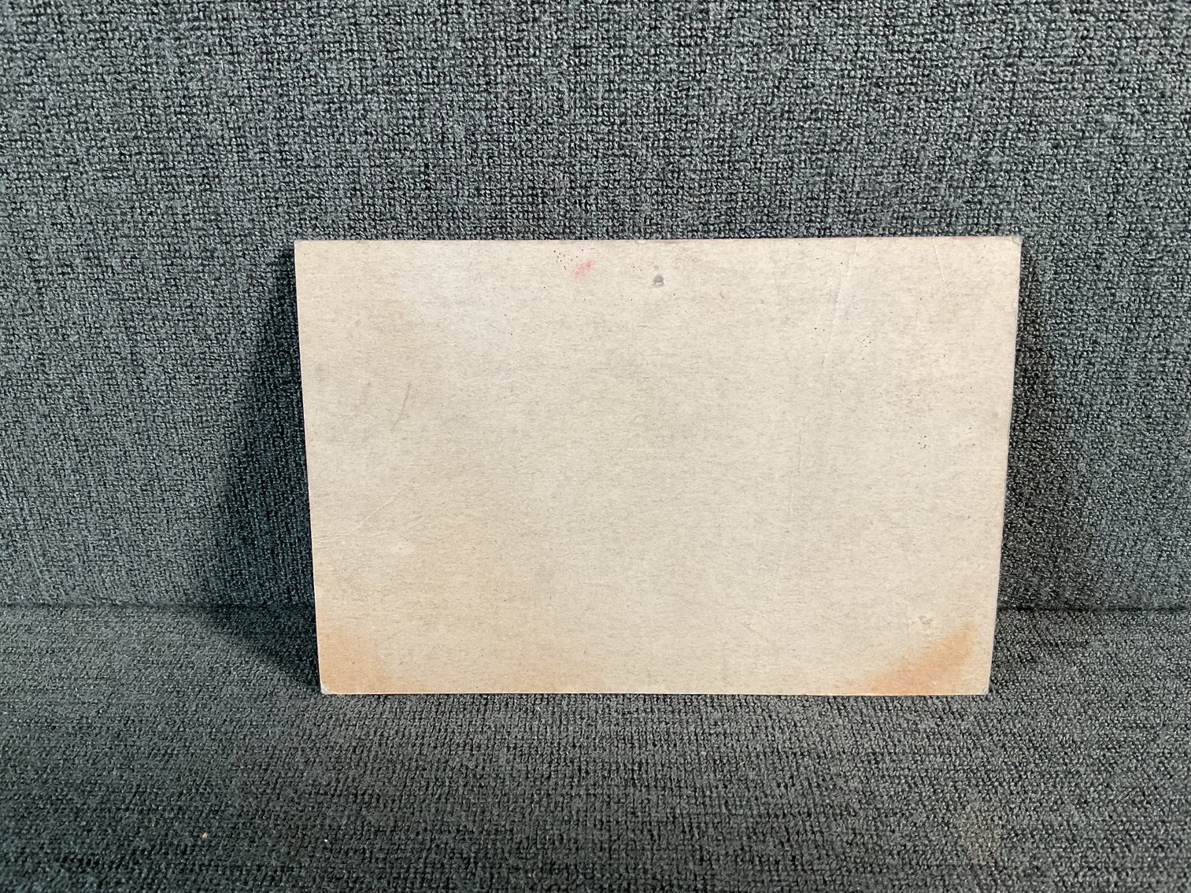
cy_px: 446
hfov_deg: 61.7
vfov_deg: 48.2
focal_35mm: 29
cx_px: 596
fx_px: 998
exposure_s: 1/60
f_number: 1.8
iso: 100
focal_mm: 3
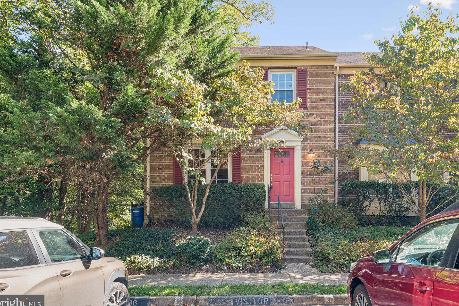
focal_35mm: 26
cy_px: 147
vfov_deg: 49.5
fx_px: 331
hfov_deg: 69.4
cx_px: 239
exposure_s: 1/60
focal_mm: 24
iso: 320
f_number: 8
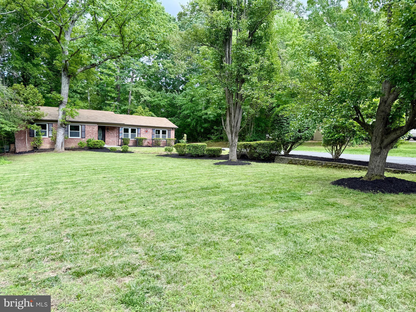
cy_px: 156
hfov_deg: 71.6
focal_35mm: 24
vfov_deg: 56.8
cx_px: 208
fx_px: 288
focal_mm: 6.76
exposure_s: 1/728
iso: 80
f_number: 1.78
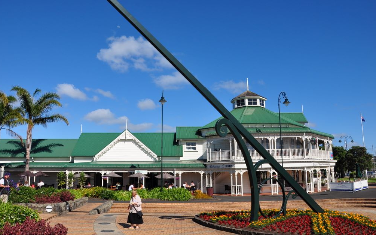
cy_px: 121
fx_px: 287
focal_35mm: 28
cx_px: 187
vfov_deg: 44.5
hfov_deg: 66.5
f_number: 11
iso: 200
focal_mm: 18
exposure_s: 1/400
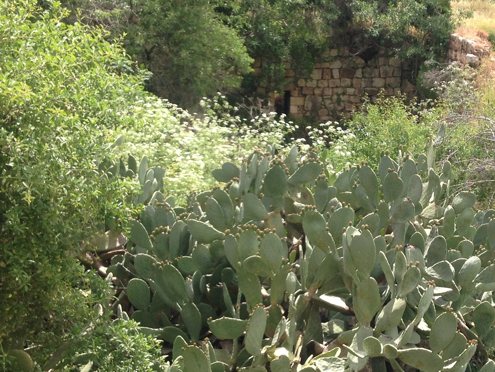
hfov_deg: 25.6
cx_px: 390
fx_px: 1072
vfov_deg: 19.6
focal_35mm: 75
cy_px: 171
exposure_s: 1/713
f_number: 2.4
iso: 50
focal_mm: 4.12
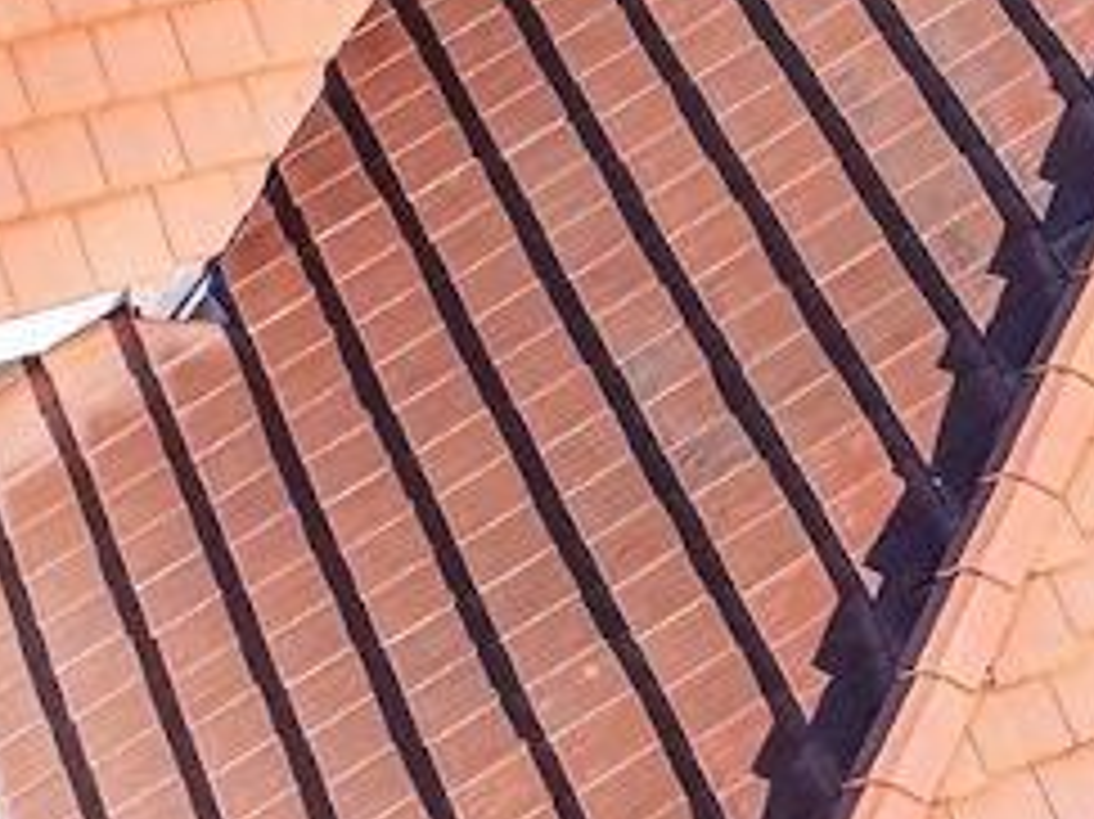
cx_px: 1841
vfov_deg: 9.9
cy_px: 950
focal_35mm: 148
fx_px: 4675
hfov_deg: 12.4
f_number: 2.8
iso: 260
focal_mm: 12.3
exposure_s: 1/2500
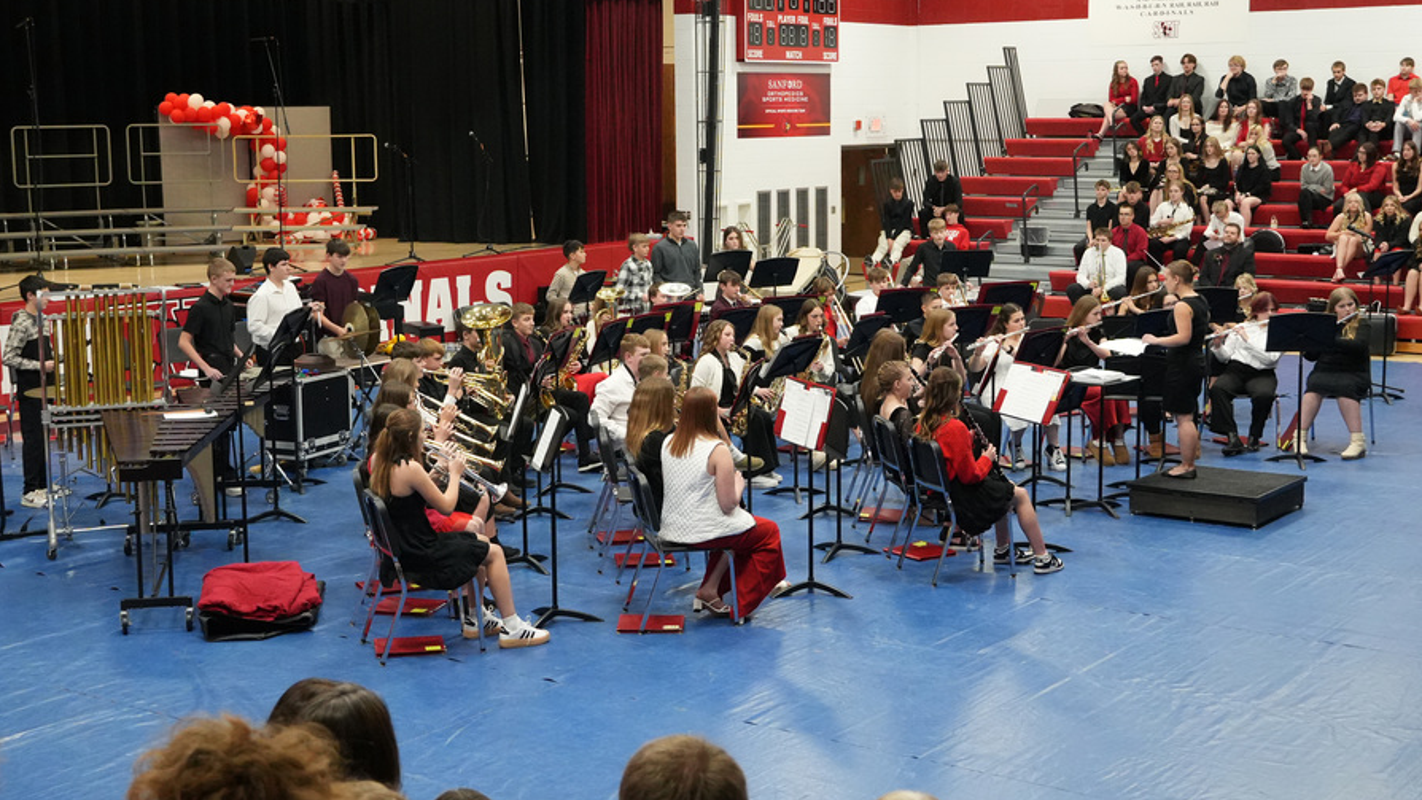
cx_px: 697
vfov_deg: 22.2
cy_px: 379
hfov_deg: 38.5
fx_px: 2036
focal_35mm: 54
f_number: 4.5
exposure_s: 1/200
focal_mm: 30
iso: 4000
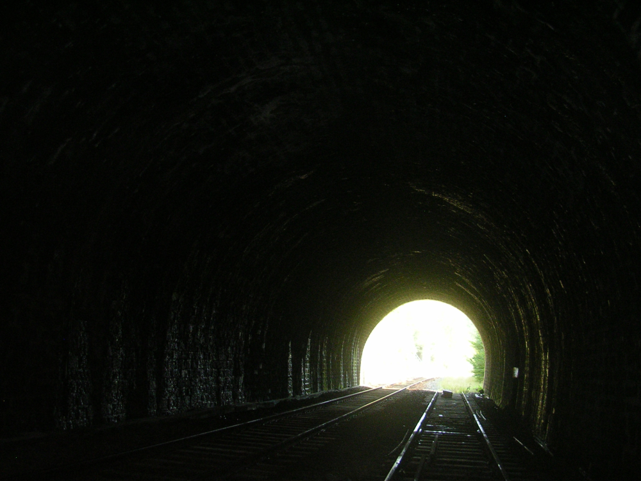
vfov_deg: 37.7
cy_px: 240
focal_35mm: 38
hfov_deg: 49.0
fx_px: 704
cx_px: 320
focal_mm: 5.8
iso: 151
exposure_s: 1/60.1
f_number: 2.8
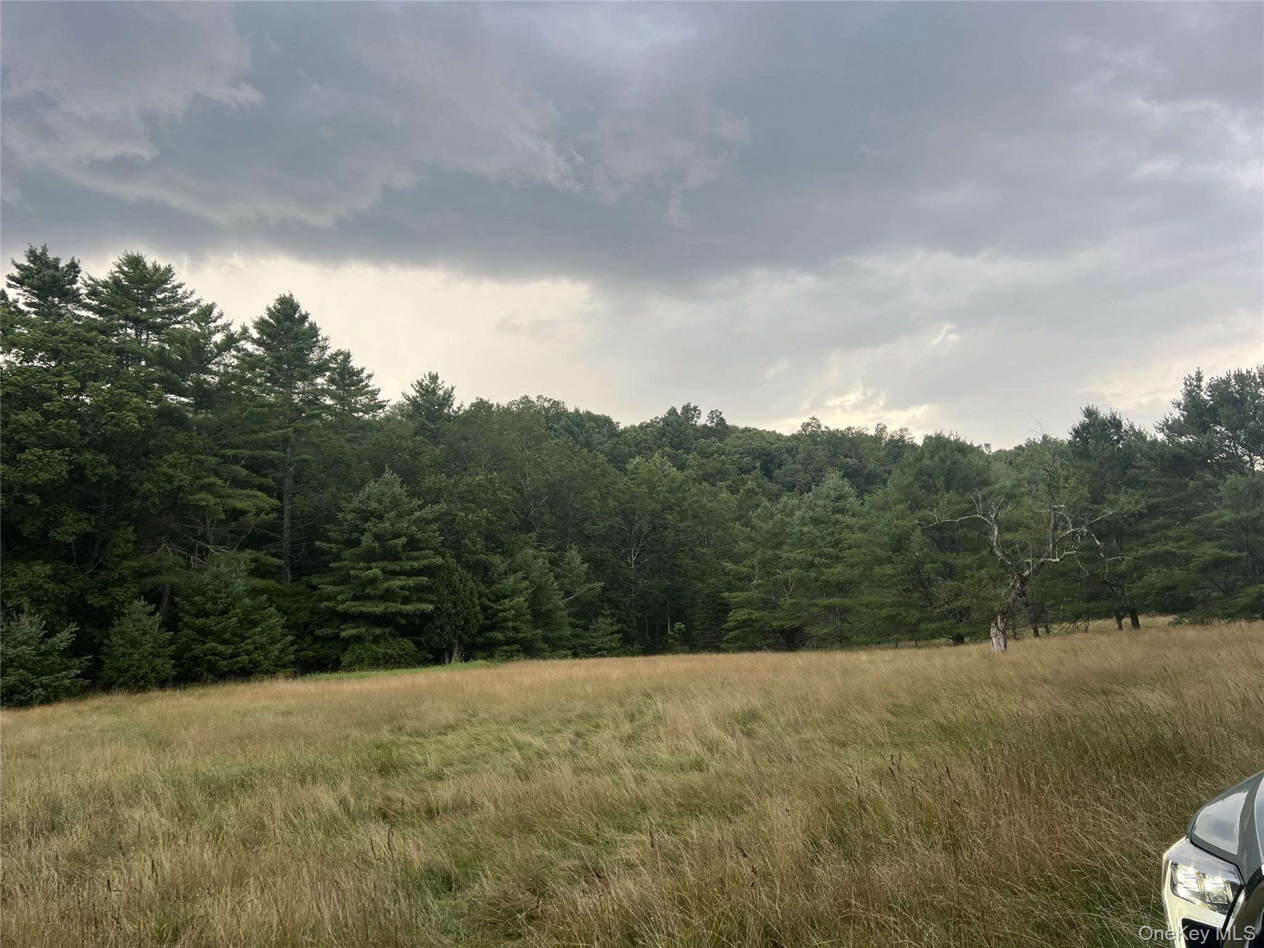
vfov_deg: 53.1
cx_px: 632
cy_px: 474
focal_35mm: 26
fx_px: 949
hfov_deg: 67.3
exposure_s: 1/233
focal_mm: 5.7
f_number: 1.5
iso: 40
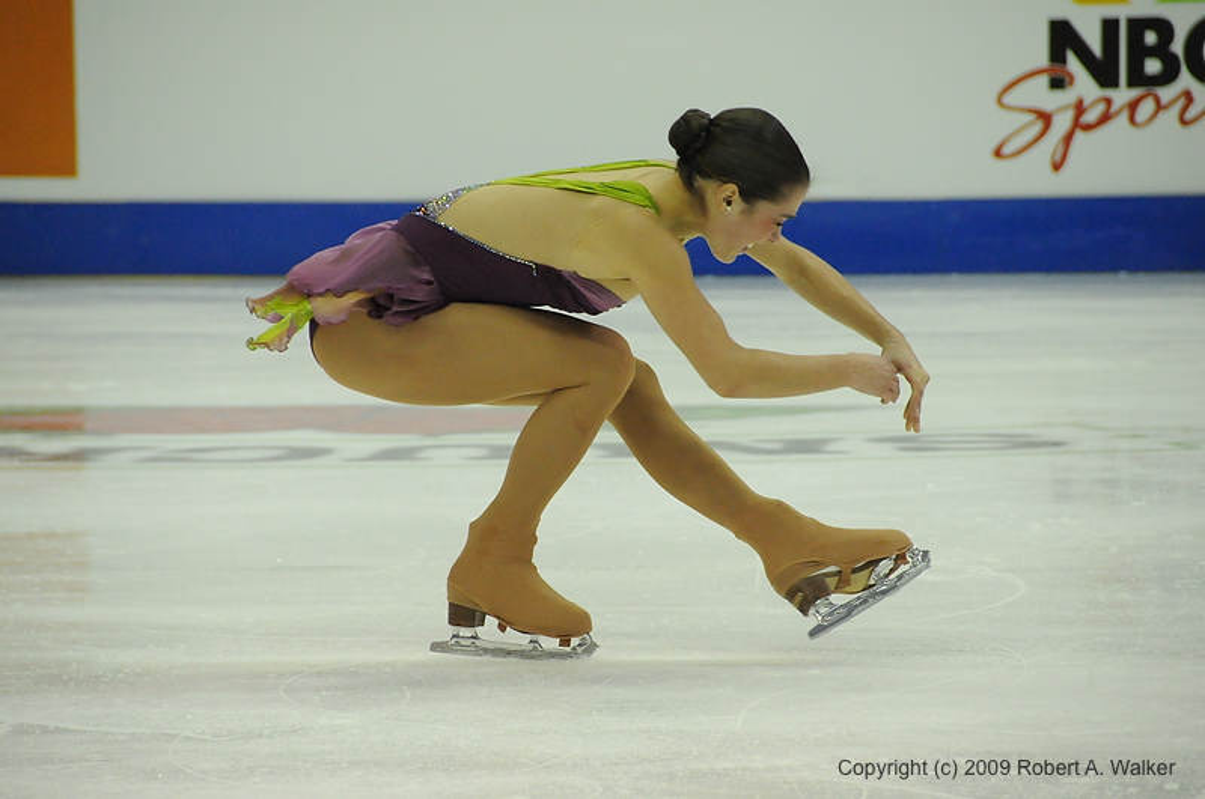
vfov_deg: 4.6
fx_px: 10027
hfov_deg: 6.9
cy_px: 400
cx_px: 602
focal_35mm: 300
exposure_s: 1/1250
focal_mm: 200
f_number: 5.6
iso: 3200
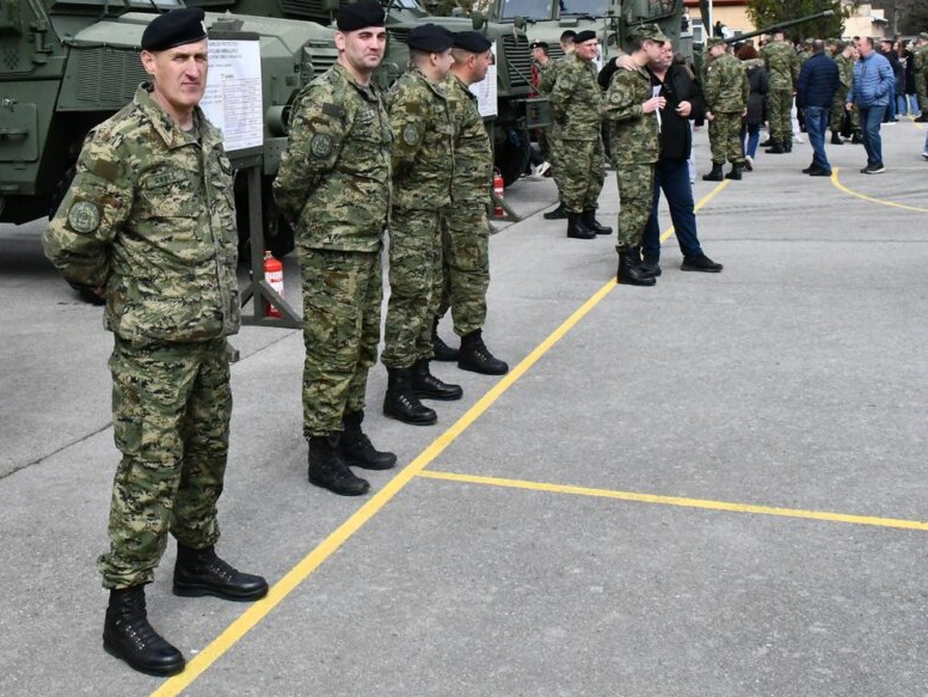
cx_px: 301
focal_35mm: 42
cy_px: 228
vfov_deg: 34.0
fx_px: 1126
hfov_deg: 44.1
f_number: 18
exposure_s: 1/2000
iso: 3200
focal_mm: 18
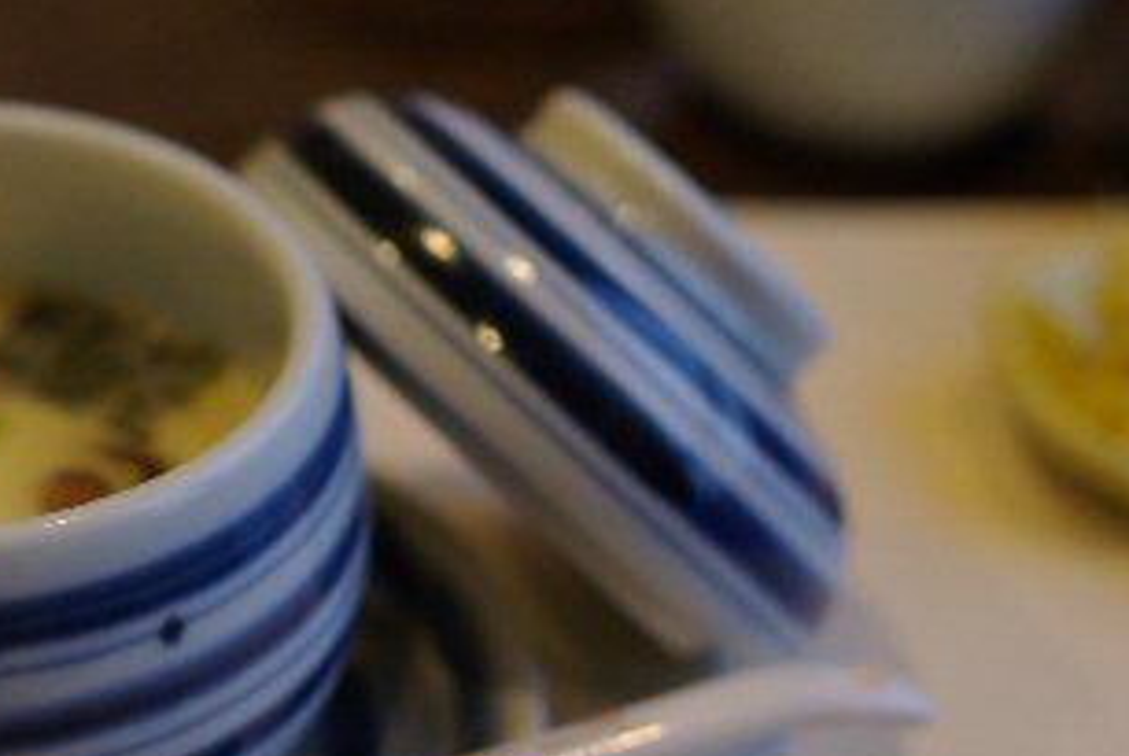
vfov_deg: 13.3
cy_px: 431
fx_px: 3234
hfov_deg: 19.4
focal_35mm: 103
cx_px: 114
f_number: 2.8
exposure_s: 1/20
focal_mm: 35
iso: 200
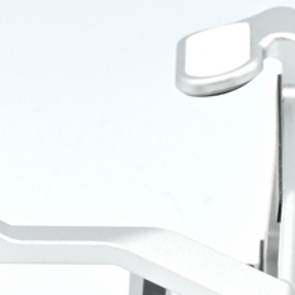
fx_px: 4001
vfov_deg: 4.2
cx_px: -235
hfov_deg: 4.2
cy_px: 201
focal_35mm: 415
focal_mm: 105
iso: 640
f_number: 25
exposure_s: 1/80
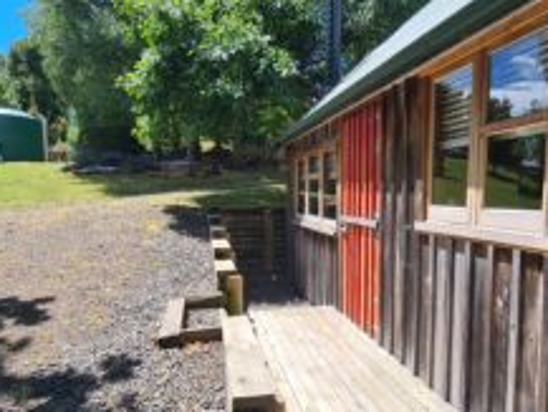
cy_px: 235
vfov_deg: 56.6
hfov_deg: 70.8
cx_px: 331
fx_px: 380
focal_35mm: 24
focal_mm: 2.2
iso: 50
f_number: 2.2
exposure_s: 1/1002
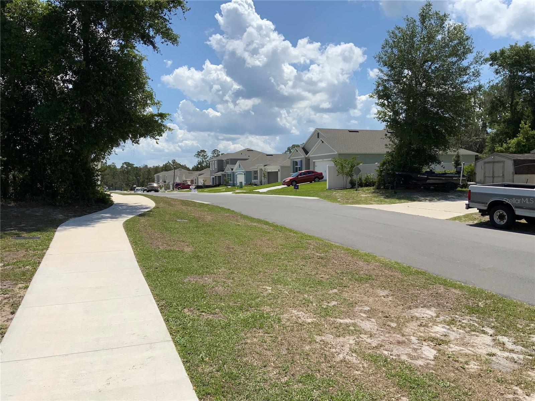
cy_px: 200
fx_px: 448
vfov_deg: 48.2
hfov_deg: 61.7
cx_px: 268
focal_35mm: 29
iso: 20
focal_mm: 3
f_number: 1.8
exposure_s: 1/3534
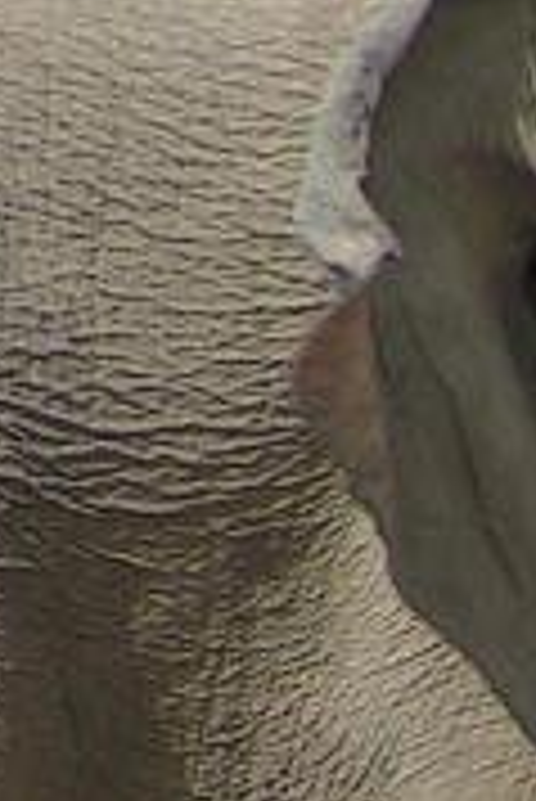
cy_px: 1724
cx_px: 1482
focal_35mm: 1479
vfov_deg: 1.4
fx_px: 32964
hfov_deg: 0.9
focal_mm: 37.8
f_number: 3.5
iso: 50
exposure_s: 1/800
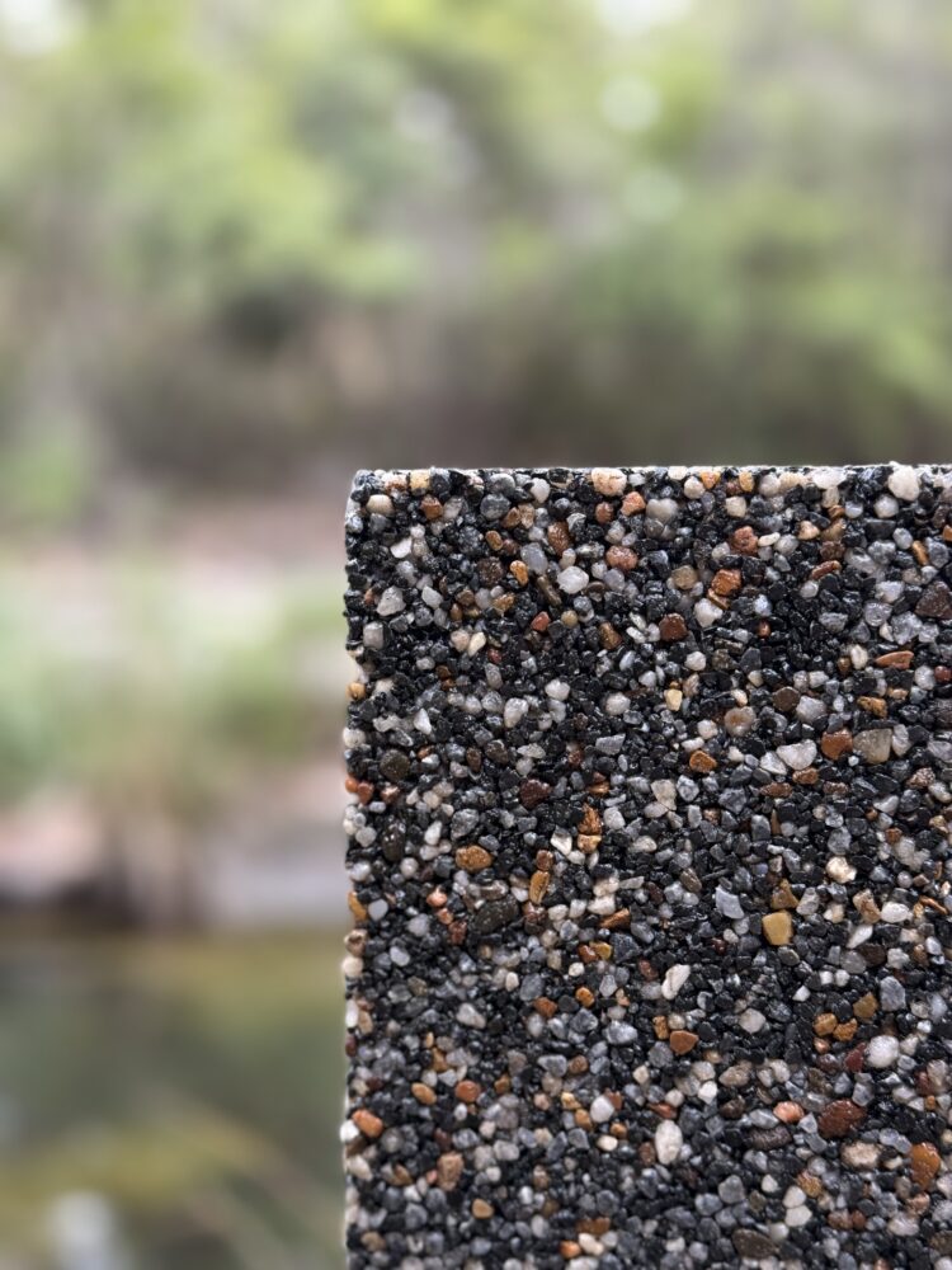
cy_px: 635
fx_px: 1760
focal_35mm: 48
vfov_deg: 39.7
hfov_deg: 30.3
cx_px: 476
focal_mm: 6.76
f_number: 1.78
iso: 125
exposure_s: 1/148
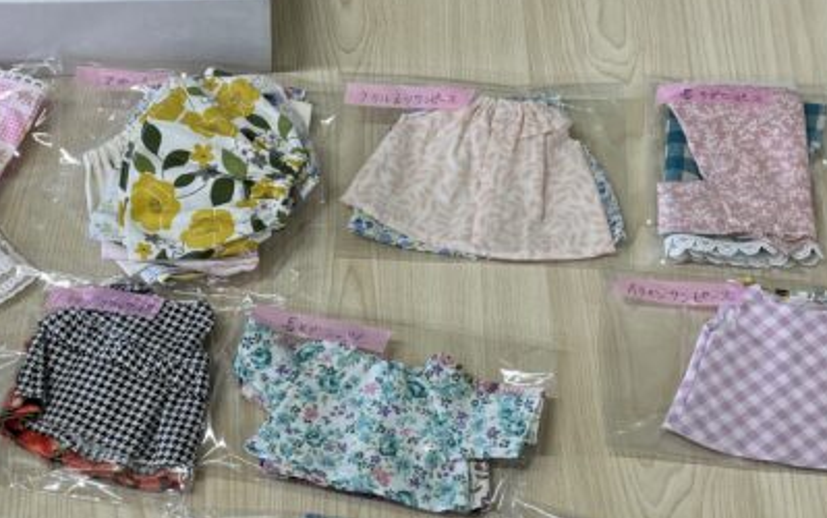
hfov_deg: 37.8
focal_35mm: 53
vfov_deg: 24.1
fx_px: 1195
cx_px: 292
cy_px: 402
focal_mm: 5.1
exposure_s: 1/120
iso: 40
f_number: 1.6
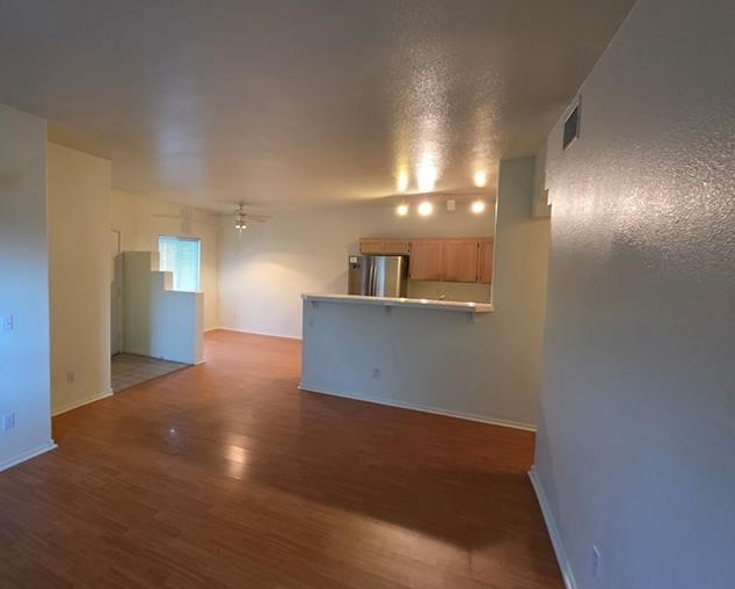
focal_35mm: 16
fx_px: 348
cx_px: 289
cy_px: 284
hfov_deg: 91.7
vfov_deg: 80.4
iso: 500
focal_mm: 2.2
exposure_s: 1/60
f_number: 1.9
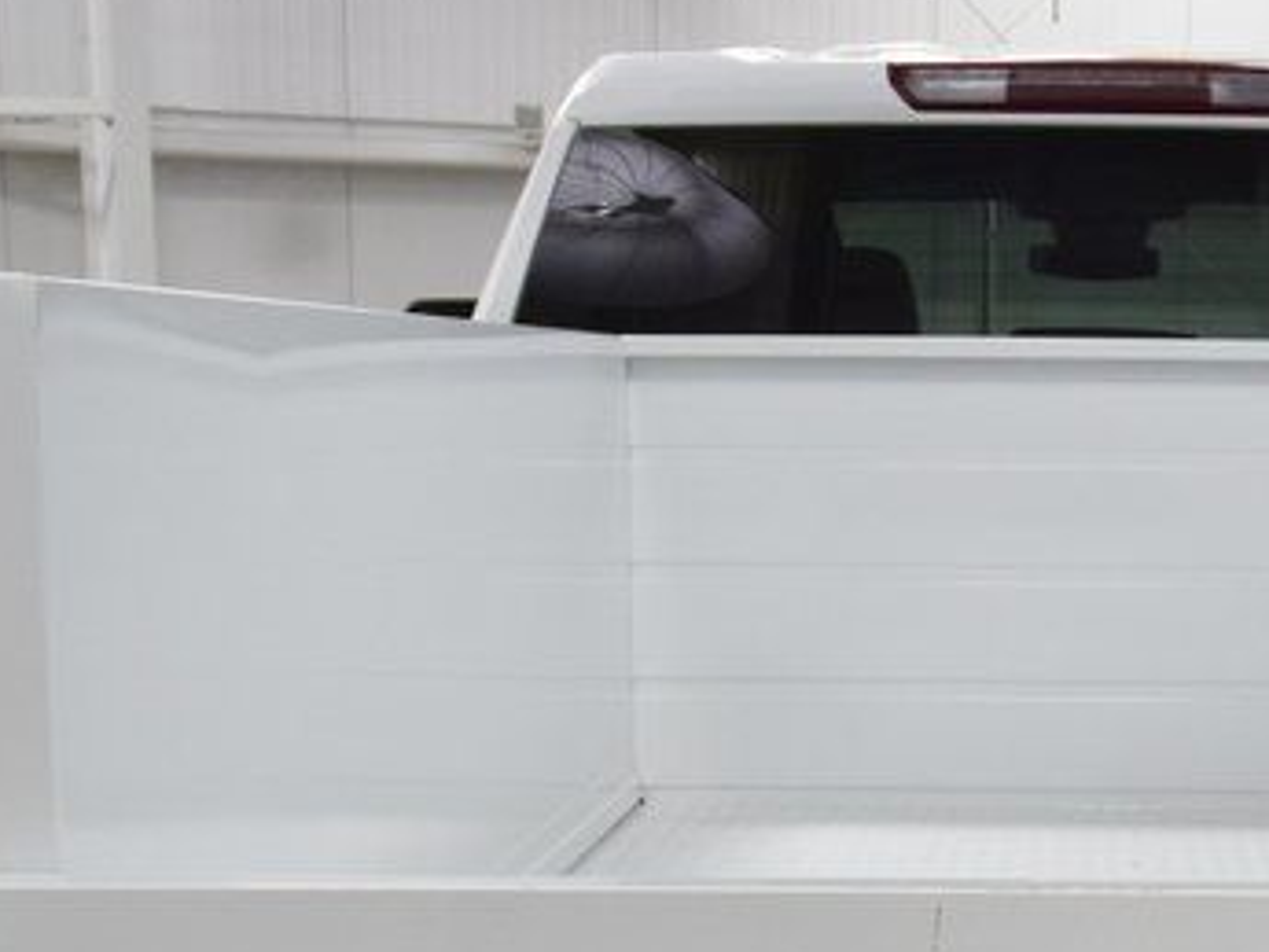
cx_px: 1133
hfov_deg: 24.6
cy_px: 1171
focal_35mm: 77
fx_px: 2824
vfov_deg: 18.1
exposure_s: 1/60
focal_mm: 18
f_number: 7.1
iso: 1600
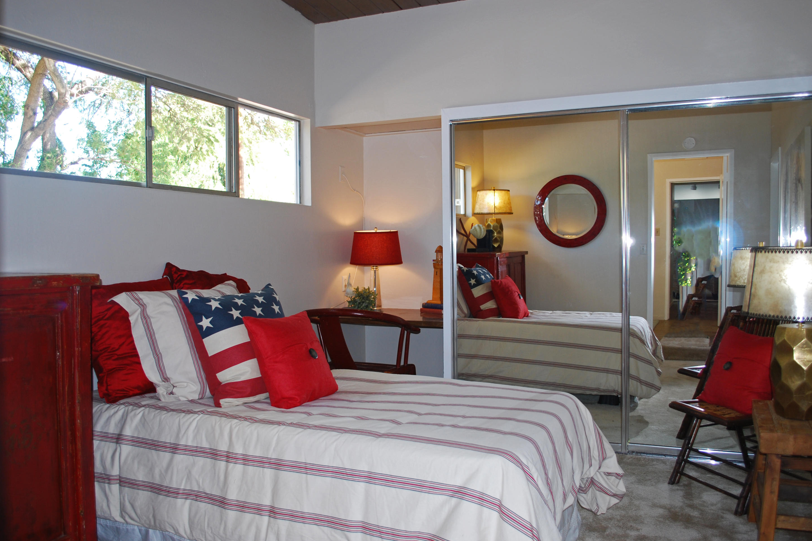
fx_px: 632
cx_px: 406
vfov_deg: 46.4
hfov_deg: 65.5
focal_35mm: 28
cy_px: 270
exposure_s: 1/60
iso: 200
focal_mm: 18
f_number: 3.5
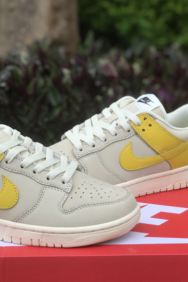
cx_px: 62
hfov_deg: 17.0
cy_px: 140
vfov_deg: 25.3
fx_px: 626
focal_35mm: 80
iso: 20
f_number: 2.8
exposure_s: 1/736
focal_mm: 6.6
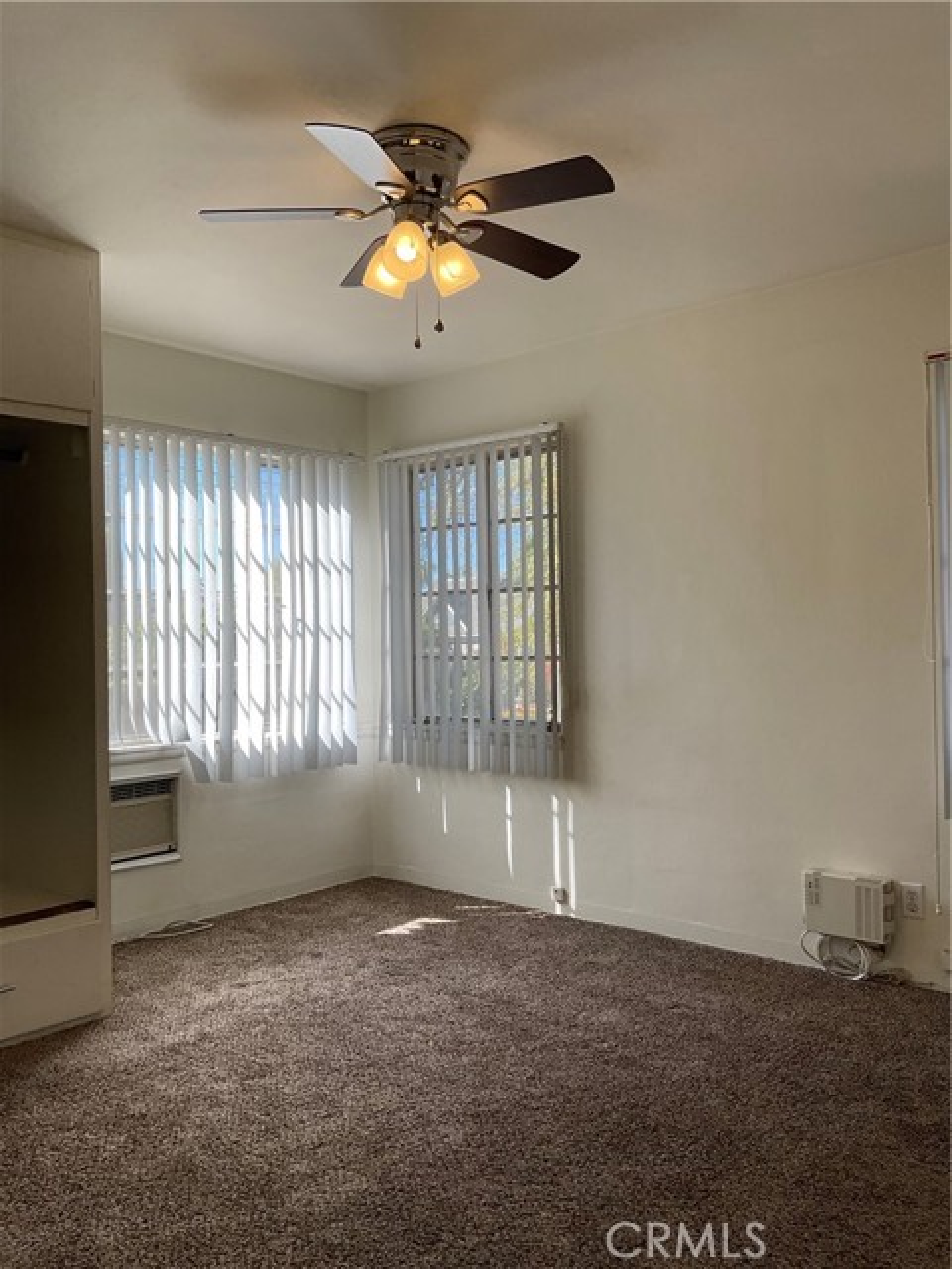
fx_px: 1063
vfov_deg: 61.7
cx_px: 476
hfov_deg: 48.2
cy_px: 634
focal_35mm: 29
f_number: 1.8
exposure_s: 1/212
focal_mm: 3
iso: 16
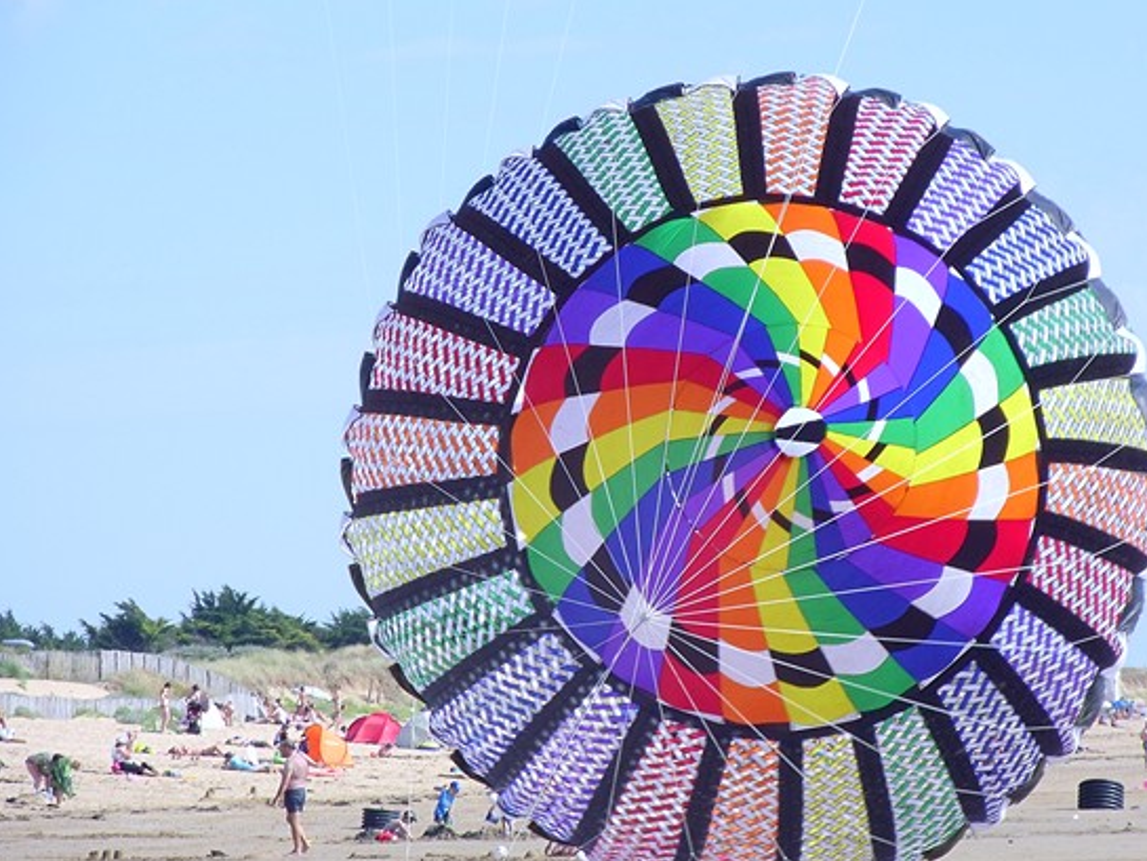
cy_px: 450
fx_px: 7689
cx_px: 706
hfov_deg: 8.5
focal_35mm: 232
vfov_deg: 6.4
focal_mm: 32.26
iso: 80
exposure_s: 1/250
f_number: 5.3
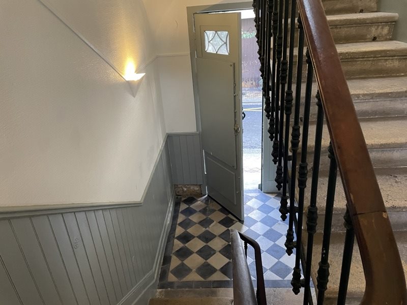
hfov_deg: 67.3
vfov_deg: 53.1
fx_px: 306
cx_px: 204
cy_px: 152
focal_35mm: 26
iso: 320
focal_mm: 4.2
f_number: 1.6
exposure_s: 1/50
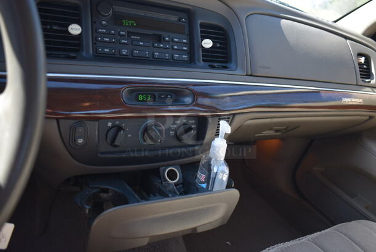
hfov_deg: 61.9
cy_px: 126
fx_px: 314
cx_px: 188
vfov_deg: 43.7
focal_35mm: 30
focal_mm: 20
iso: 450
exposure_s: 1/250
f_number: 3.8
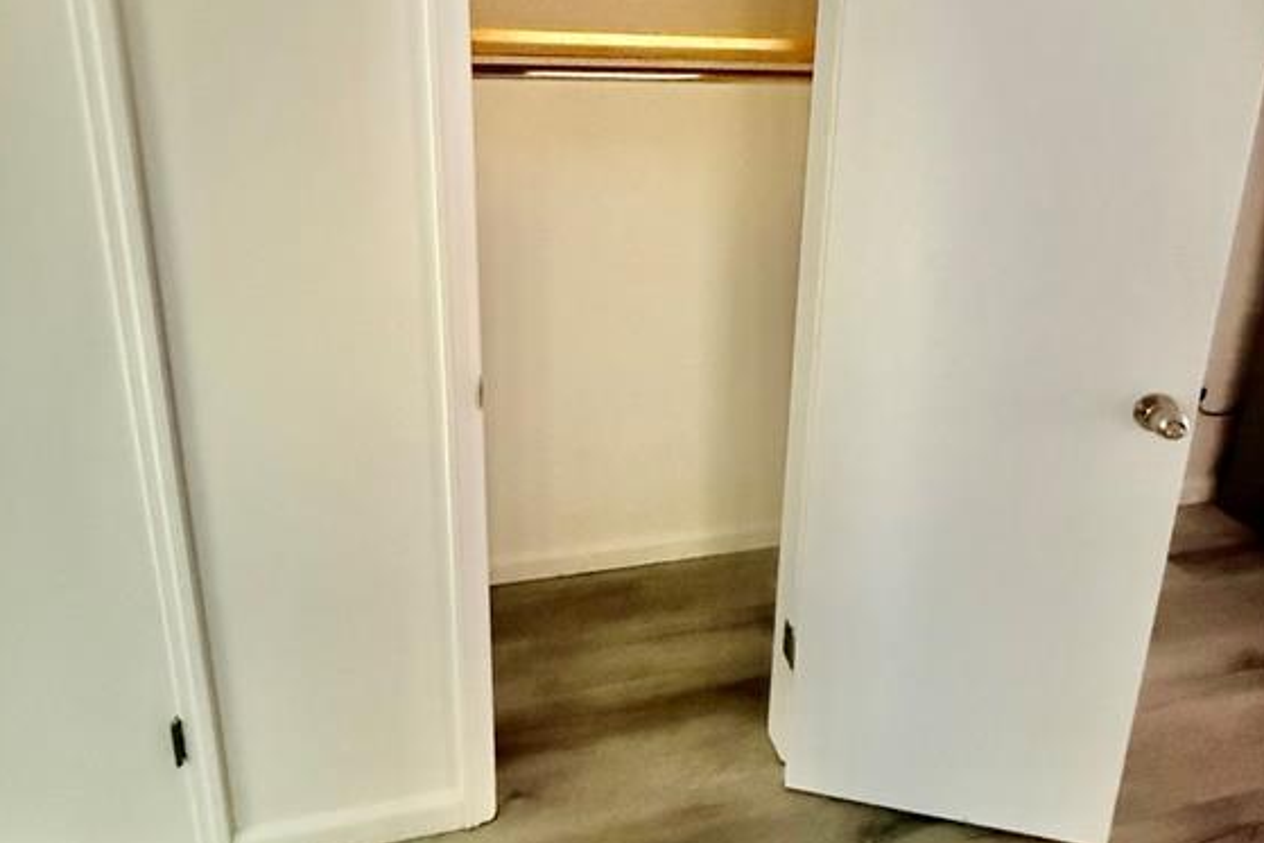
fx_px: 702
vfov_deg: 59.6
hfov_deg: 84.0
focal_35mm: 20
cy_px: 244
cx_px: 626
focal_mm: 2.22
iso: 1600
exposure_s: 1/37
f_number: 2.2
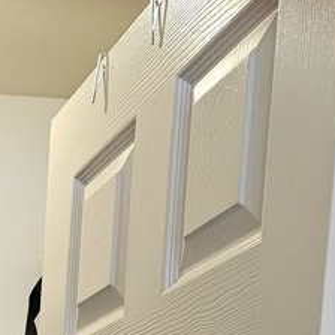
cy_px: 649
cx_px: -162
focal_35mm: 98
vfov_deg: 14.9
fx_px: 1073
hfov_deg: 16.3
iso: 250
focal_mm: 5.4
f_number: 1.8
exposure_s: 1/120
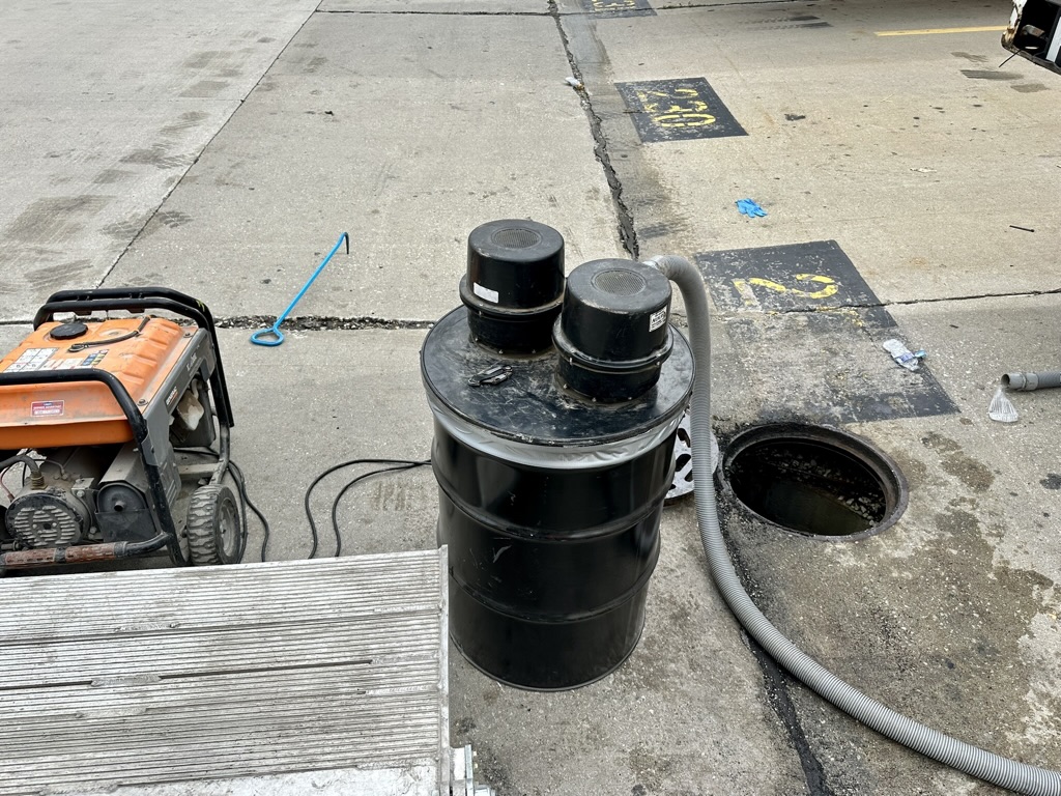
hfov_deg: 71.6
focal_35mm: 24
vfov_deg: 56.8
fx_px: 736
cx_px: 530
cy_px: 398
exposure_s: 1/2809
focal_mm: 6.86
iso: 80
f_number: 1.78
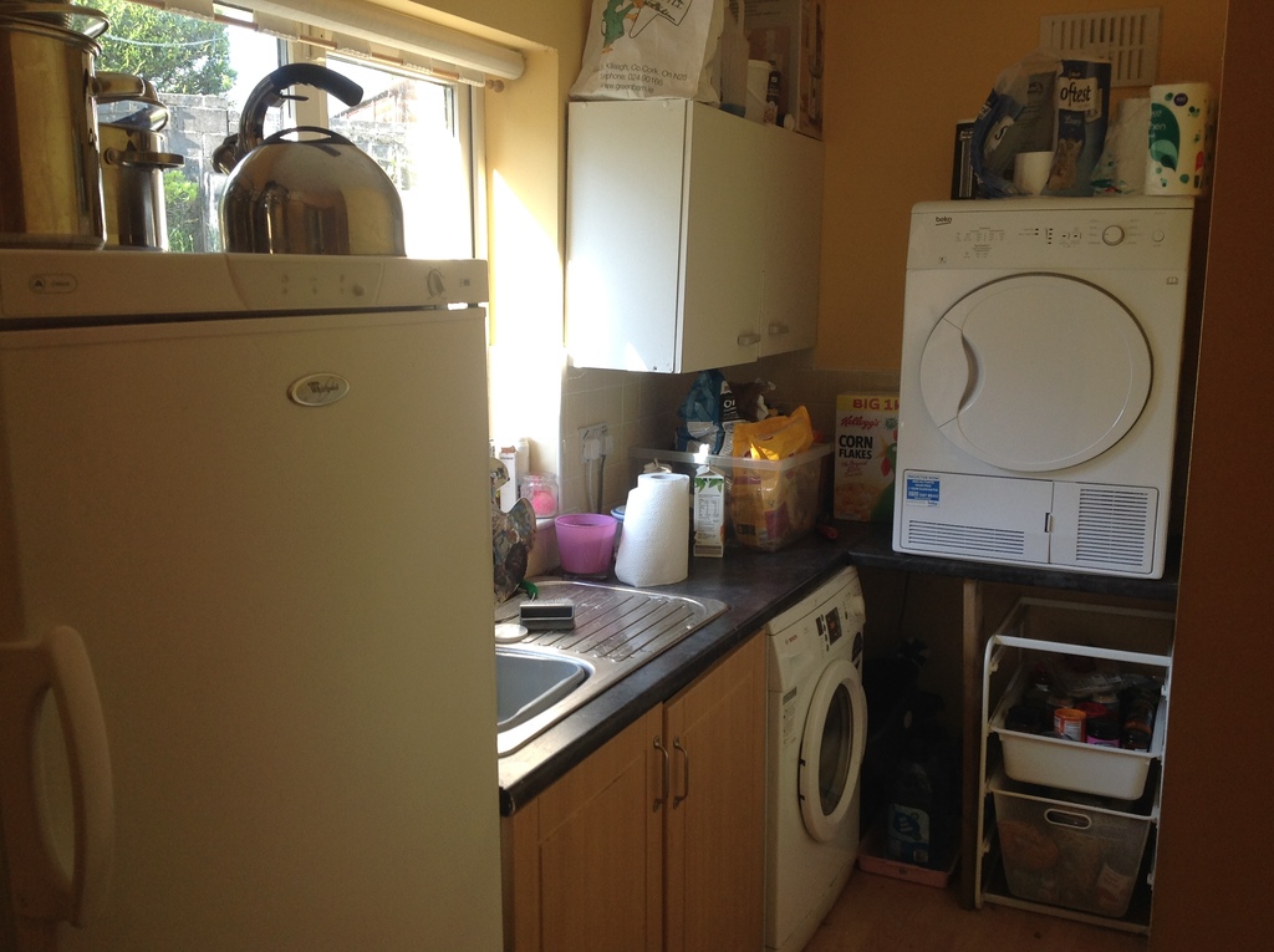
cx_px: 637
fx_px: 1286
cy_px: 476
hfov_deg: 52.7
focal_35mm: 35
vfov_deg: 40.6
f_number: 2.4
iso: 64
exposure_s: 1/120
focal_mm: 4.28
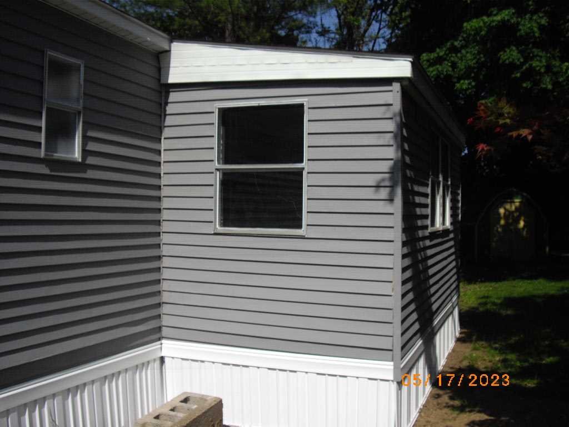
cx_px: 284
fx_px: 625
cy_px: 214
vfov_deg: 37.7
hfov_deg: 49.0
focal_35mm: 38
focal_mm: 7.9
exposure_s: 1/250
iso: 64
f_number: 8
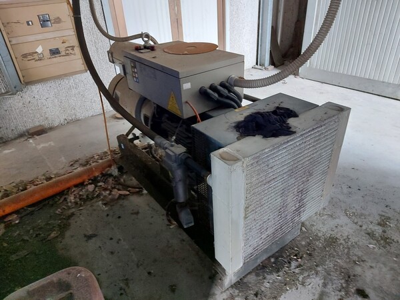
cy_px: 150
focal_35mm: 24
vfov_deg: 56.8
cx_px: 200
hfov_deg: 71.6
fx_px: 277
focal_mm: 5.23
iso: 500
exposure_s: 1/25
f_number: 1.8
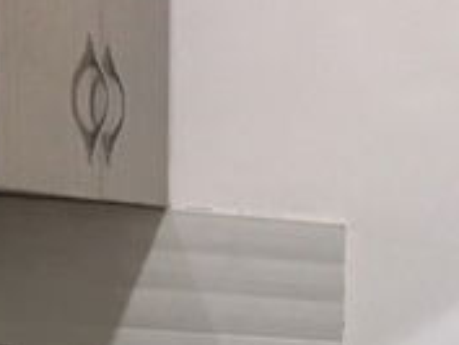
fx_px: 1393
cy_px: 529
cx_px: 628
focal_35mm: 105
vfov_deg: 13.3
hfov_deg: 17.4
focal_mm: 4.15
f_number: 2.2
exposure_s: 1/17
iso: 250
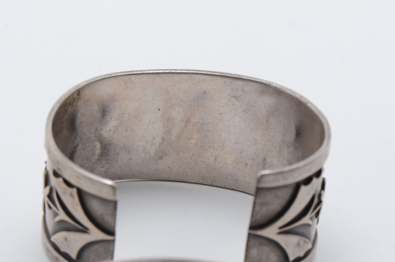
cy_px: 131
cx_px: 198
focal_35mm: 128
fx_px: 1396
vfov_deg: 10.7
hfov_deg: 16.1
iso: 200
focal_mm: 85
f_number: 14
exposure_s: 1/125
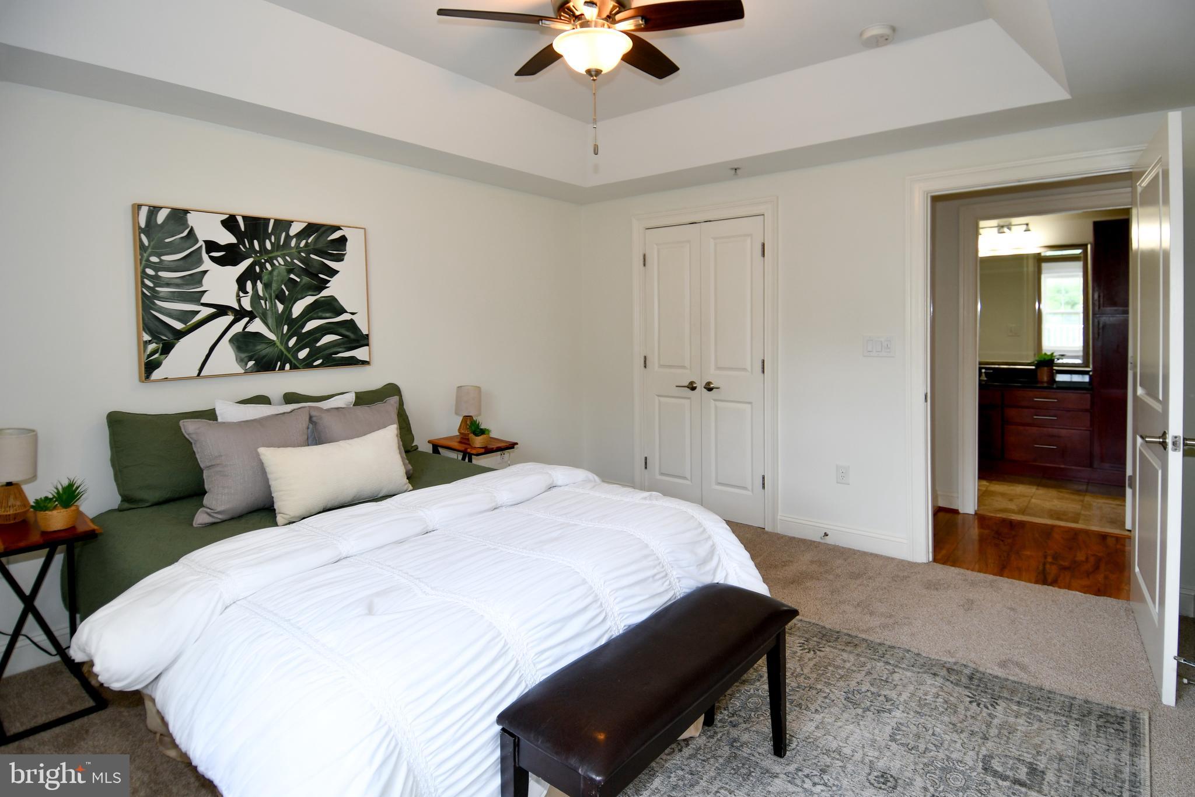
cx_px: 598
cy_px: 398
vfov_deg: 67.4
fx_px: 597
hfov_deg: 90.0
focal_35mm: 18
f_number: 4
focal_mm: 12
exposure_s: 1/60
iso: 200
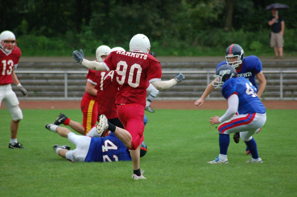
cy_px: 98
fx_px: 2100
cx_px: 148
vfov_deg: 5.4
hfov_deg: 8.1
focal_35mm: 255
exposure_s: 1/250
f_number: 4.8
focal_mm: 170
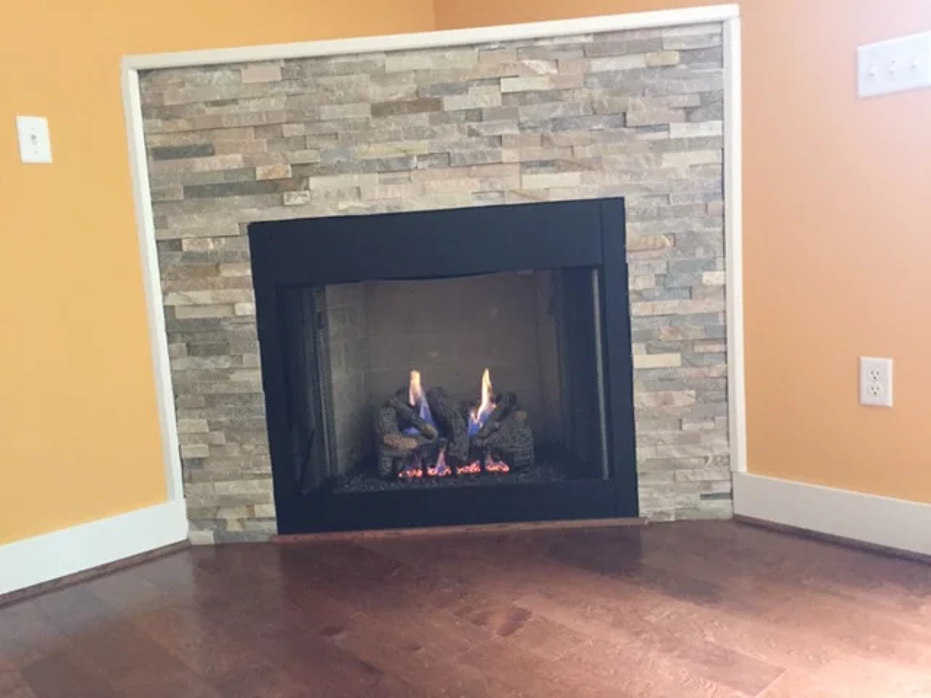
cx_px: 466
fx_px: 780
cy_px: 349
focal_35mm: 29
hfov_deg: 61.7
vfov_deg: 48.2
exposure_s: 1/15
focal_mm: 4.15
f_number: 2.2
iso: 320
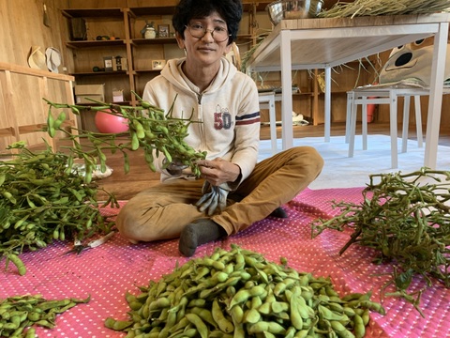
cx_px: 225
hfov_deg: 67.3
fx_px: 338
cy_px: 169
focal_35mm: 26
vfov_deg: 53.1
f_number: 1.8
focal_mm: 4.25
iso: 320
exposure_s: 1/60
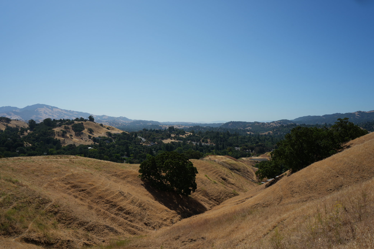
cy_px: 128
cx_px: 182
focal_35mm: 29
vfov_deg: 44.9
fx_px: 301
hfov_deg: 63.7
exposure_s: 1/160
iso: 100
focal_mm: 28
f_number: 14
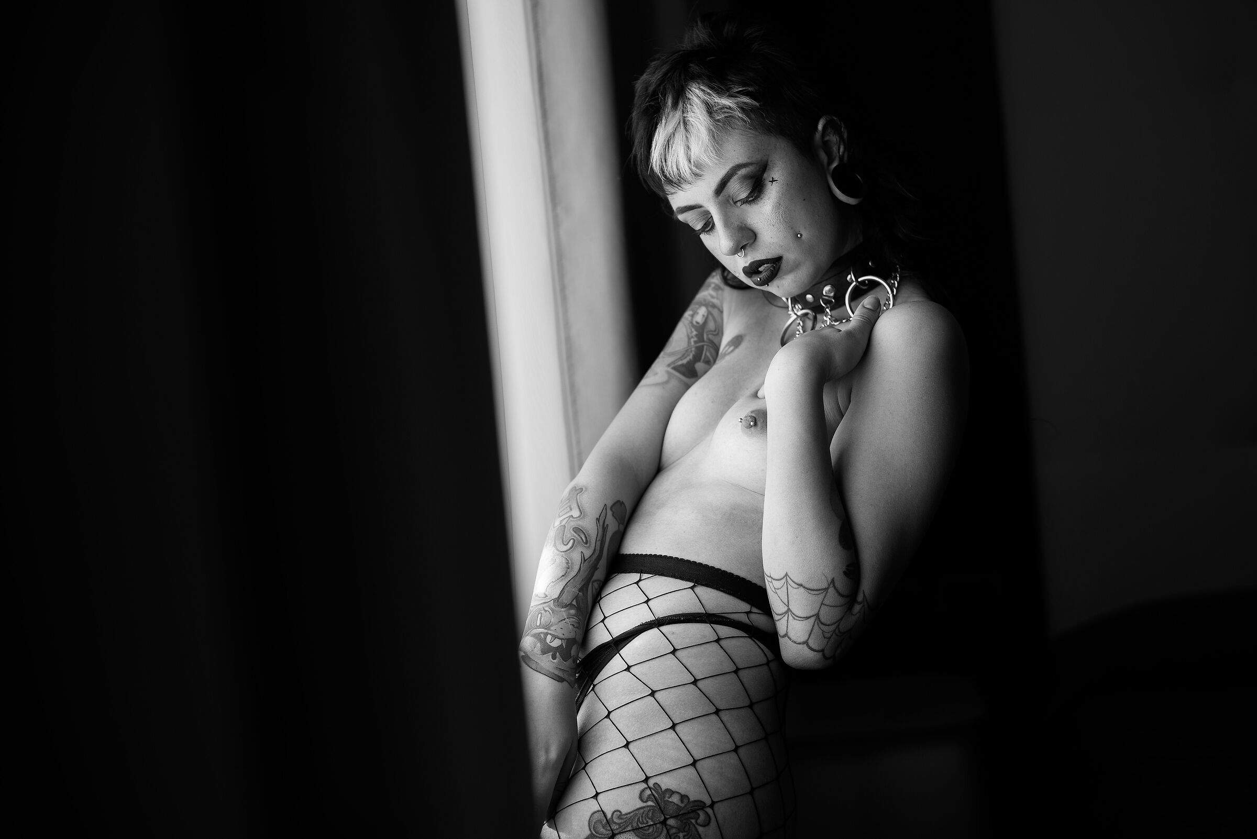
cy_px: 420
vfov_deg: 27.0
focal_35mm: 50
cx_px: 628
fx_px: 1746
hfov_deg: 39.6
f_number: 2.8
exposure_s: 1/100
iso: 100
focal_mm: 50
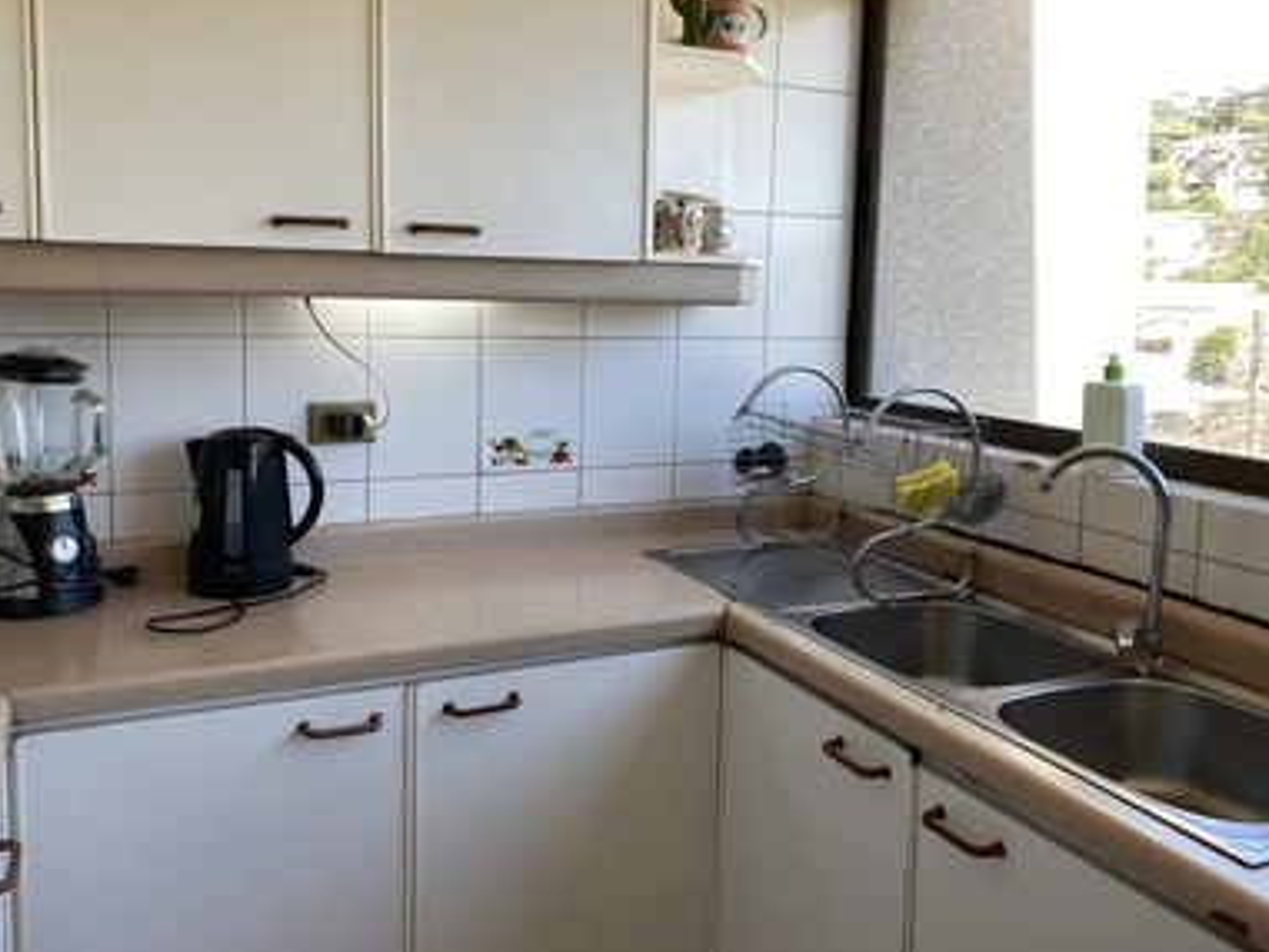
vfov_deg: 46.7
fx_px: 1100
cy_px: 406
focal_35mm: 30
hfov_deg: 59.9
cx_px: 616
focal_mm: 4.25
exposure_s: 1/273
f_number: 1.8
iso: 32
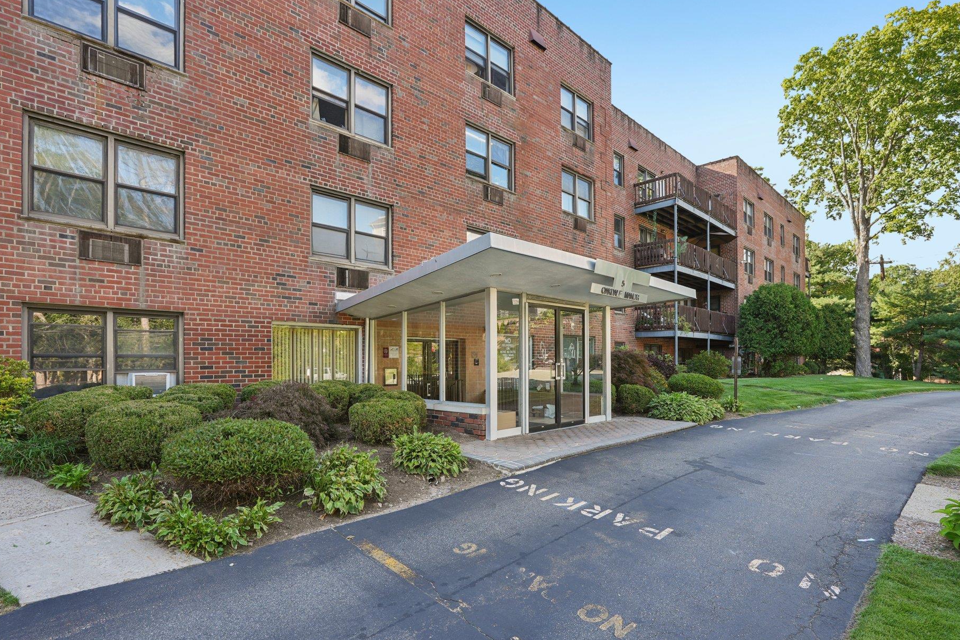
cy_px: 345
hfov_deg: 90.0
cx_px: 474
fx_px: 480
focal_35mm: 18
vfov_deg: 67.3
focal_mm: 16
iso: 160
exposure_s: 1/30
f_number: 8
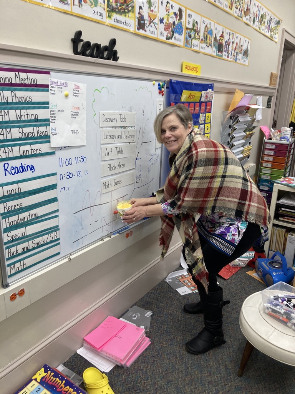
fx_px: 318
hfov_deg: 49.7
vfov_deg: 63.4
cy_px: 197
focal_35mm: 28
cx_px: 148
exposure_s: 1/60
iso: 80
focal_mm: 3.99
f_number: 1.8
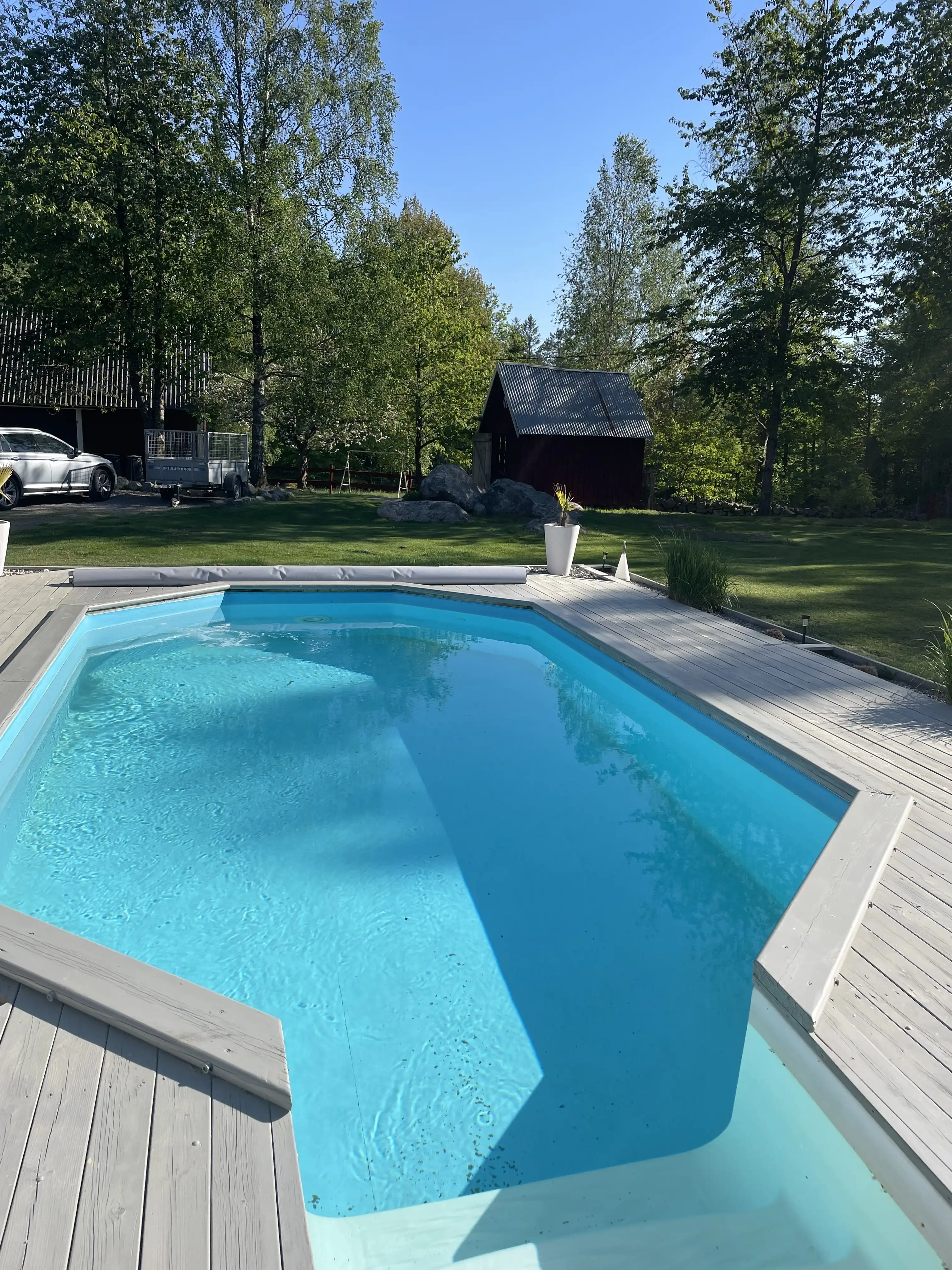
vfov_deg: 67.3
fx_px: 953
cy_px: 635
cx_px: 476
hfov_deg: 53.1
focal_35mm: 26
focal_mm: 4.2
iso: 32
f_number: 1.6
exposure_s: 1/3040
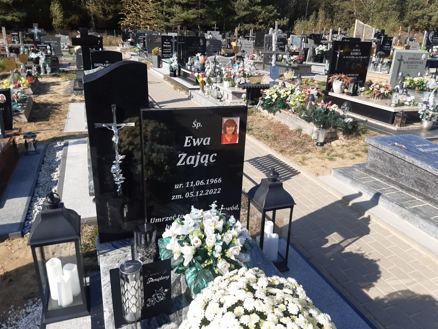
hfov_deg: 67.3
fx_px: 329
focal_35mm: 26
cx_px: 219
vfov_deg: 53.1
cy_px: 164
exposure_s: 1/1464
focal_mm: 3.92
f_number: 1.7
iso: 40
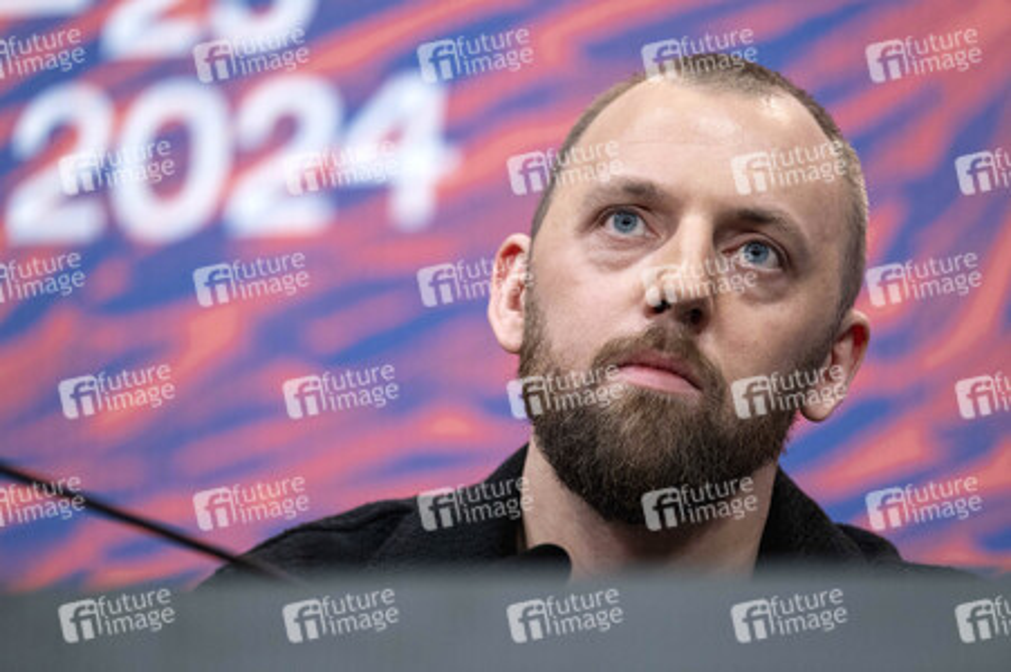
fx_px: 5893
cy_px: 336
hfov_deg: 9.8
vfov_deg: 6.5
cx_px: 506
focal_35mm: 210
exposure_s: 1/350
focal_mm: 140
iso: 1250
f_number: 2.8
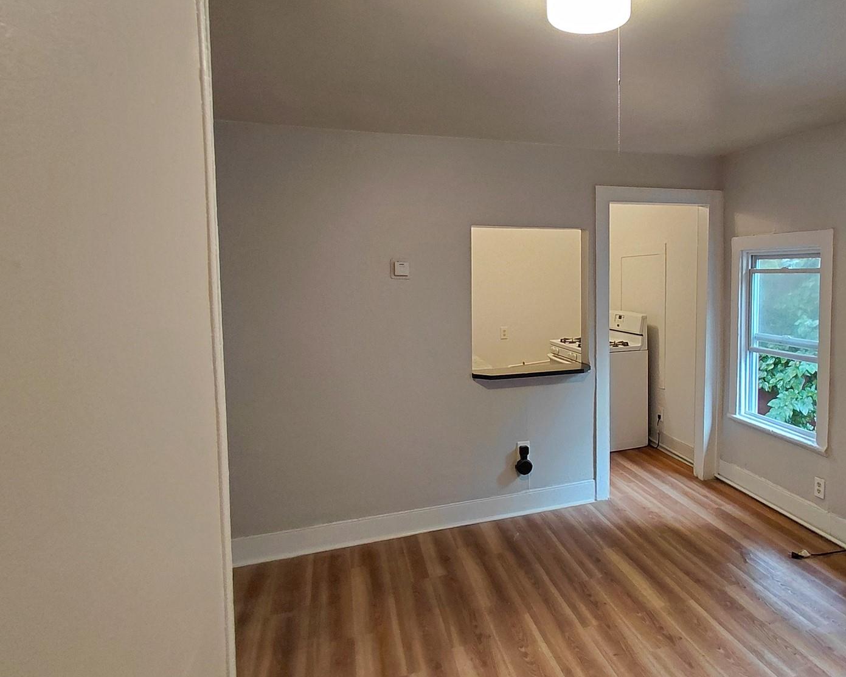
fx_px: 576
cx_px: 584
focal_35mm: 23
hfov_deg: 69.9
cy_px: 319
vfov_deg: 60.8
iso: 250
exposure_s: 1/60
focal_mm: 1.64
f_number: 2.2
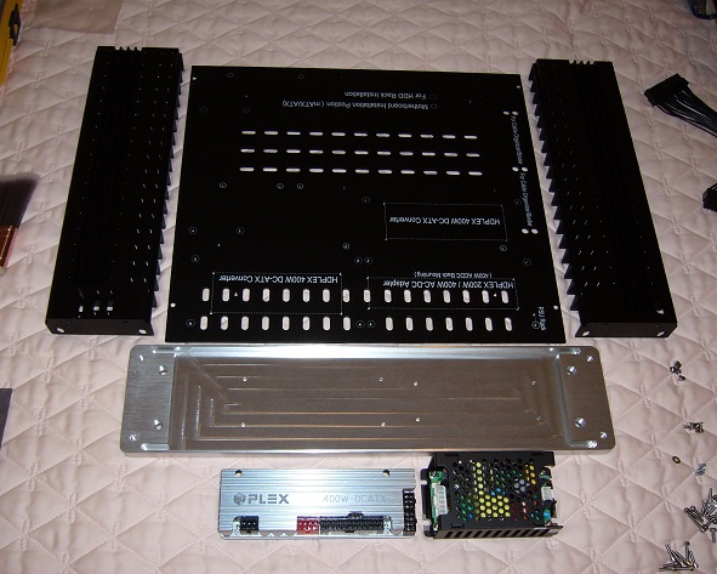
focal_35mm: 37
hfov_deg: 49.1
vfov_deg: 40.1
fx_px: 785
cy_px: 290
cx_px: 355
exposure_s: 1/30
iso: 100
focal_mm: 5.8
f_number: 2.8
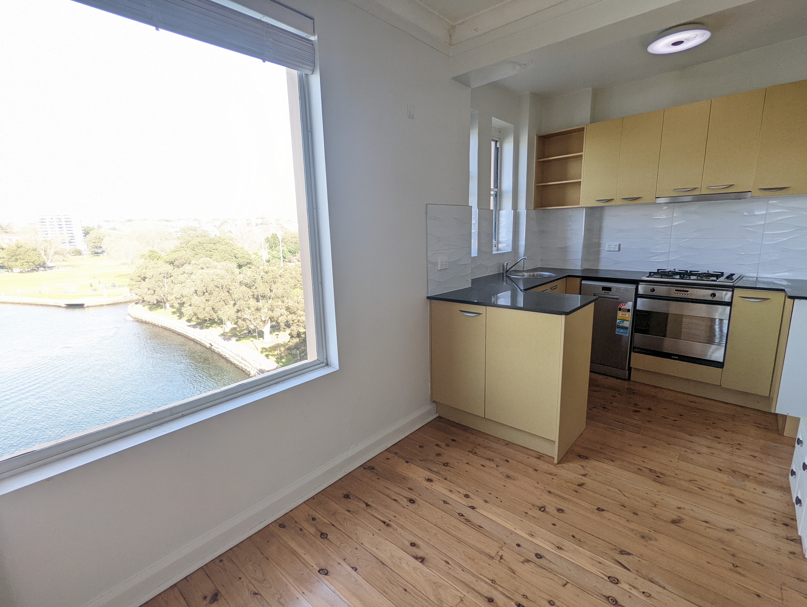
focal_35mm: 16
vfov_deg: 78.2
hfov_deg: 94.4
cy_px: 304
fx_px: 374
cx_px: 404
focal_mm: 2.35
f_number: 2.2
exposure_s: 1/121
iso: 51
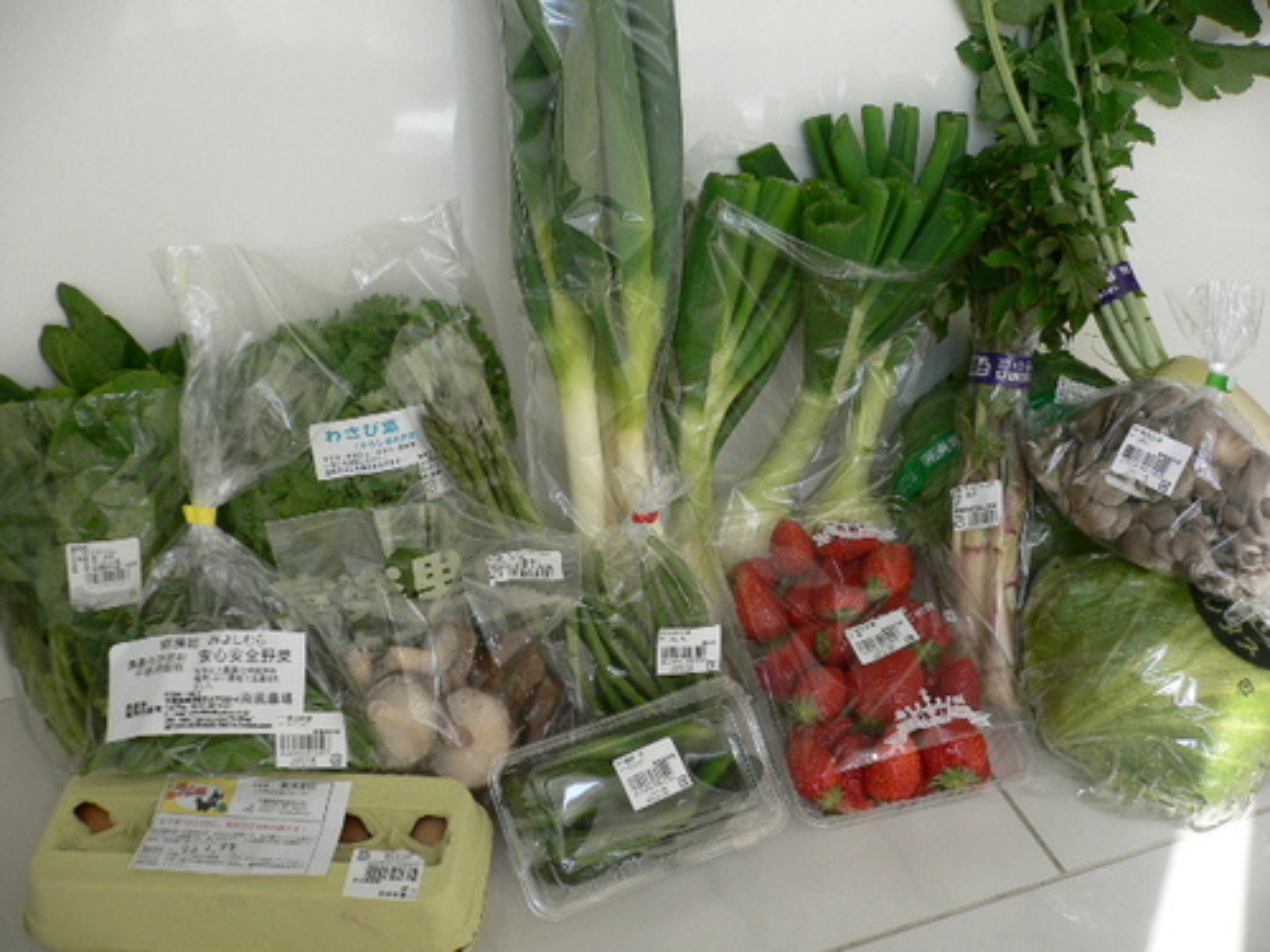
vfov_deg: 40.7
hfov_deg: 52.6
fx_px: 1284
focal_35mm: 35
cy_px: 476
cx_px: 635
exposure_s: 1/100
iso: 100
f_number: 2.8
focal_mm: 5.8
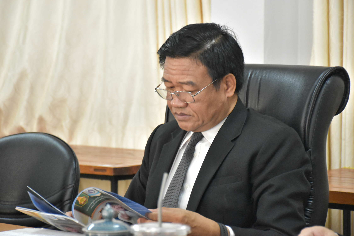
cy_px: 118
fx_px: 1328
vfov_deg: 10.2
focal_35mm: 135
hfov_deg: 15.2
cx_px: 177
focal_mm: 90
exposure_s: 1/100
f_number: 5.3
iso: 6400
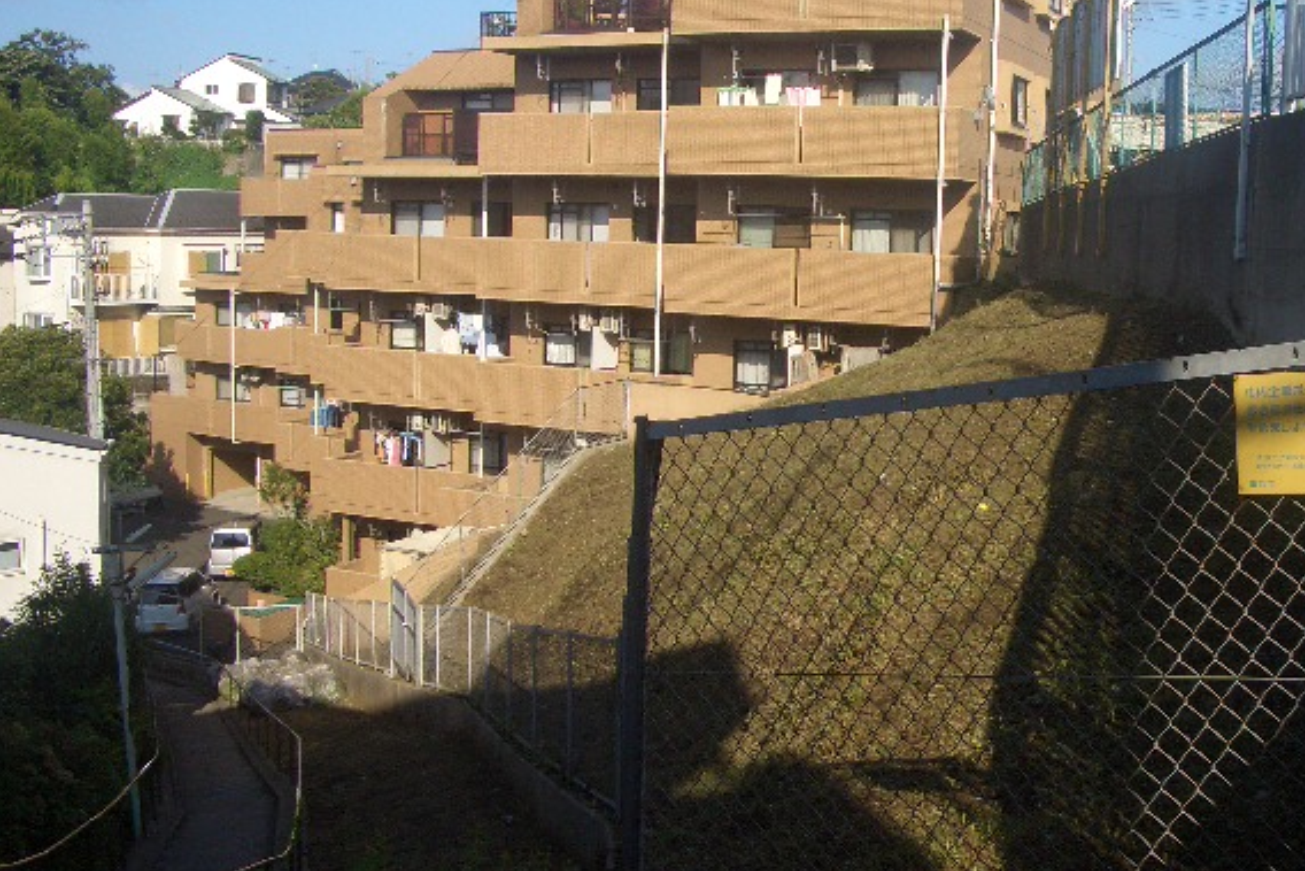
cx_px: 733
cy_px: 432
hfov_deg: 47.3
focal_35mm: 41
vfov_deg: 32.6
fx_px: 1487
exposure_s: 1/400
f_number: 4.3
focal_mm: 5.8
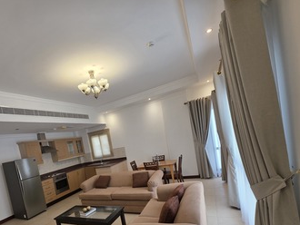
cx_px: 119
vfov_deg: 69.1
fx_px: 156
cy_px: 155
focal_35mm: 18
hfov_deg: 86.5
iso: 100
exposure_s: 1/100
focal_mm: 2.2
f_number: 1.9
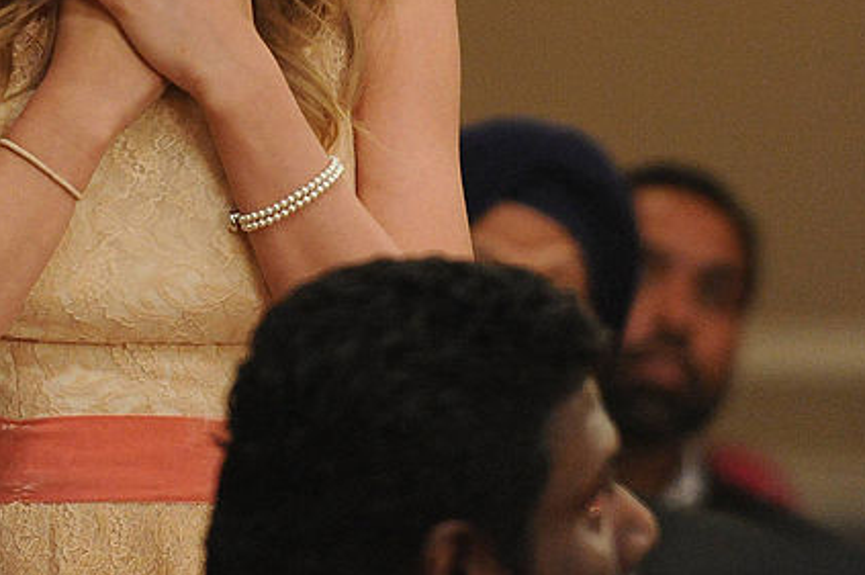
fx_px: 11616
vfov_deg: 2.8
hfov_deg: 4.3
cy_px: -36
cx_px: 272
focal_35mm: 484
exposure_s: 1/100
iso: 4000
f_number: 3.2
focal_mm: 200
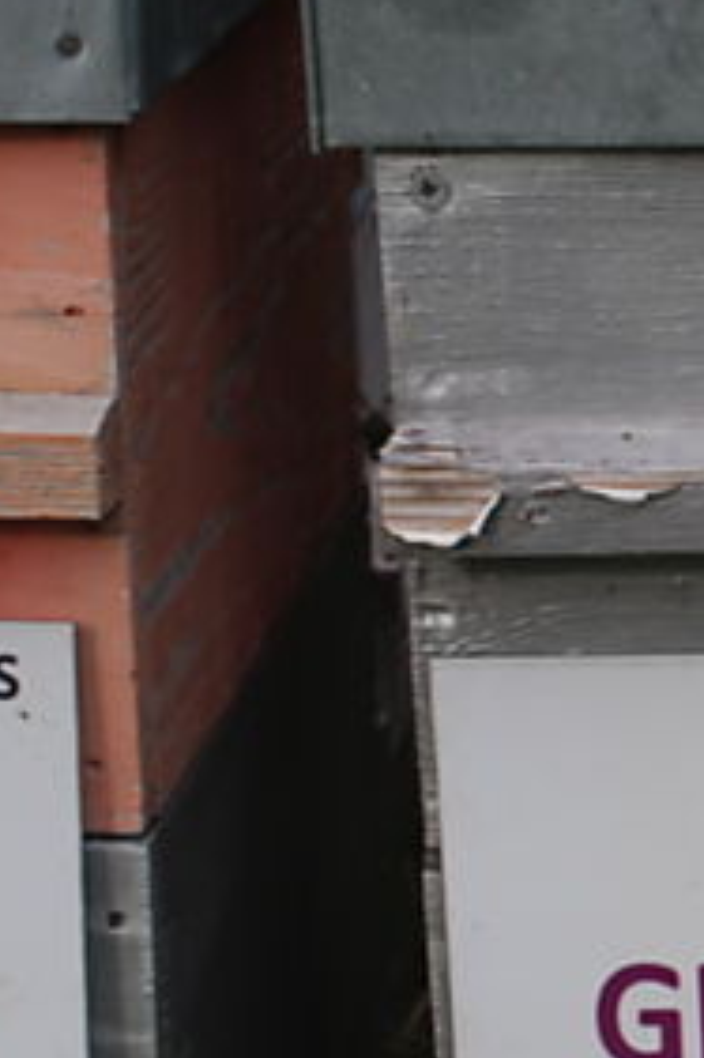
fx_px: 4523
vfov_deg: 13.3
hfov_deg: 8.6
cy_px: 625
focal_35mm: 154
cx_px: 1163
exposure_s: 1/60
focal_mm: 36
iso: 100
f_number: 8
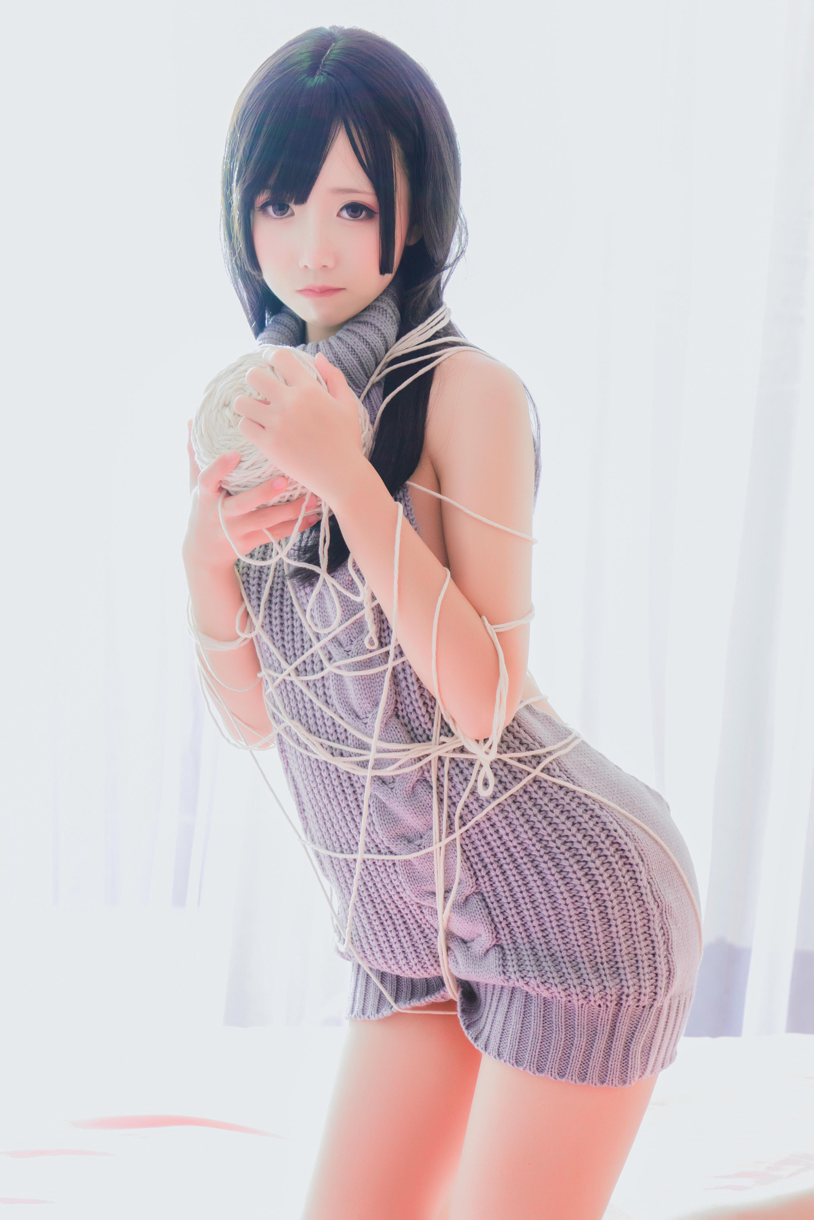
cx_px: 407
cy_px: 610
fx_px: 2373
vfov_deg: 28.8
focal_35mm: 70
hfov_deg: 19.5
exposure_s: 1/125
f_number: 5.6
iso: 1600
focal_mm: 70
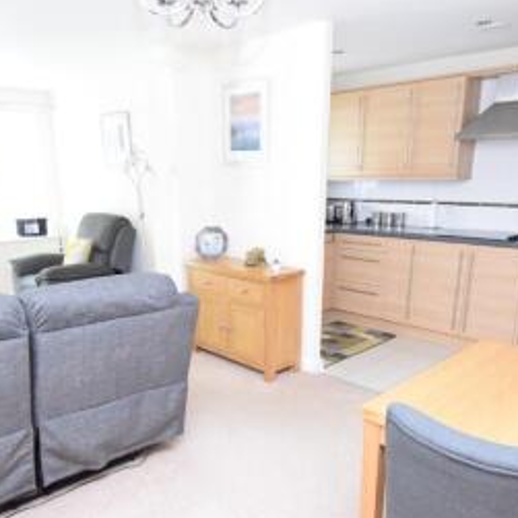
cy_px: 325
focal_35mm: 29
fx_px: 491
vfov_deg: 55.0
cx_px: 227
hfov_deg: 55.5
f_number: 4
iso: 6400
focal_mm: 12
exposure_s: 1/20
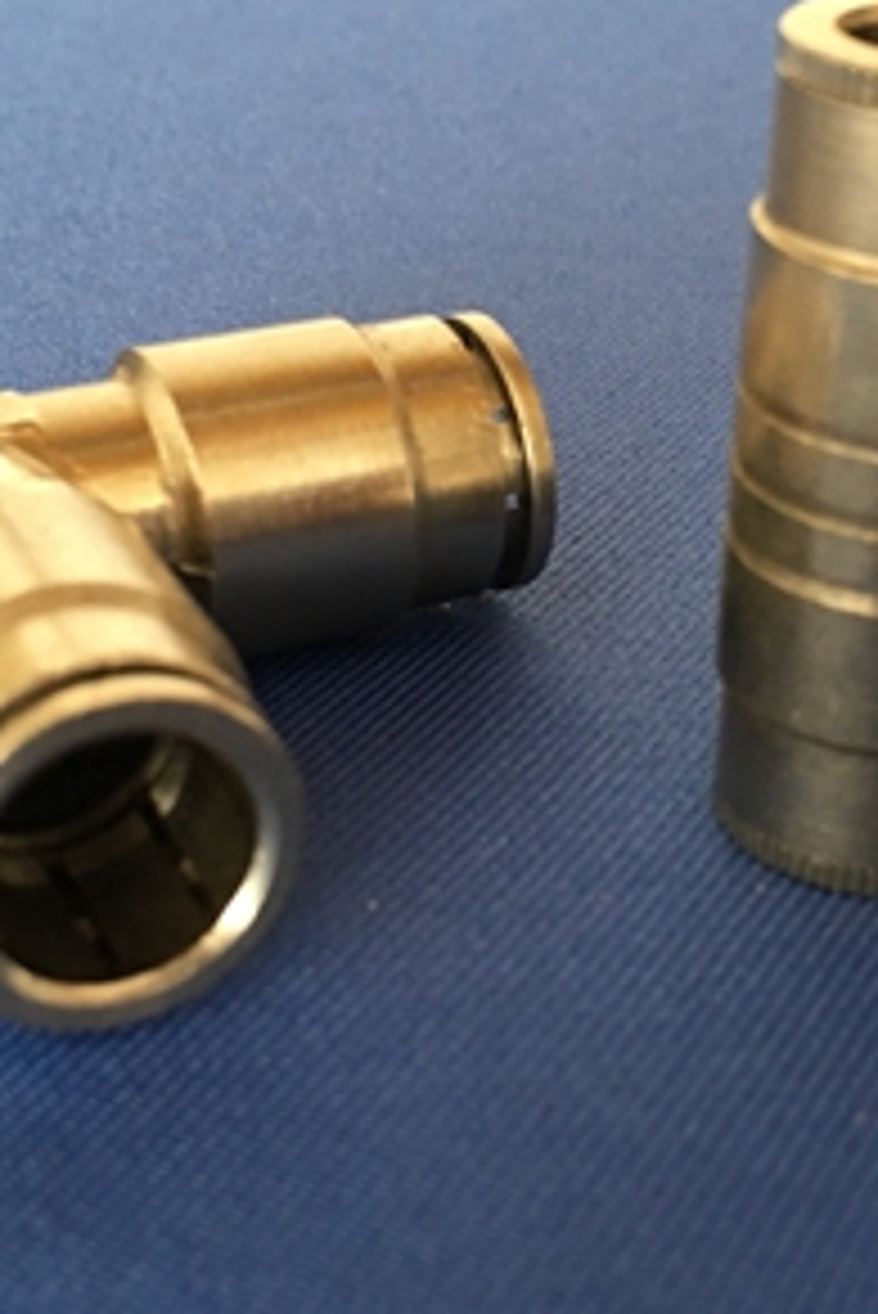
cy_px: 526
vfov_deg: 32.3
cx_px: 504
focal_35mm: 62
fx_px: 2265
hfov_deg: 21.9
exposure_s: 1/17
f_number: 2.2
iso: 80
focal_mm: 4.15
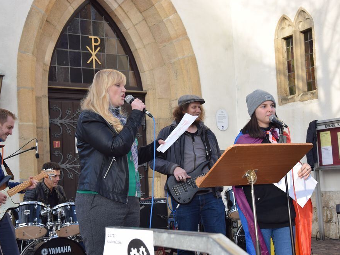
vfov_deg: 25.4
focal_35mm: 58
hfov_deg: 33.5
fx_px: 565
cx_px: 165
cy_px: 128
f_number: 5.6
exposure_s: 1/125
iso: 110
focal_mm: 35
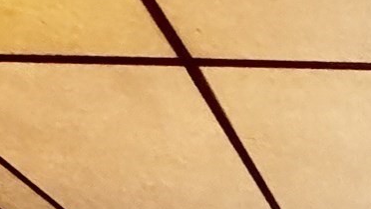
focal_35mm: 84
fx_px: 826
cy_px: 571
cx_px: 573
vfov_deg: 11.0
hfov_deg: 21.0
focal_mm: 2.22
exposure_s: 1/30
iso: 1250
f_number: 2.2
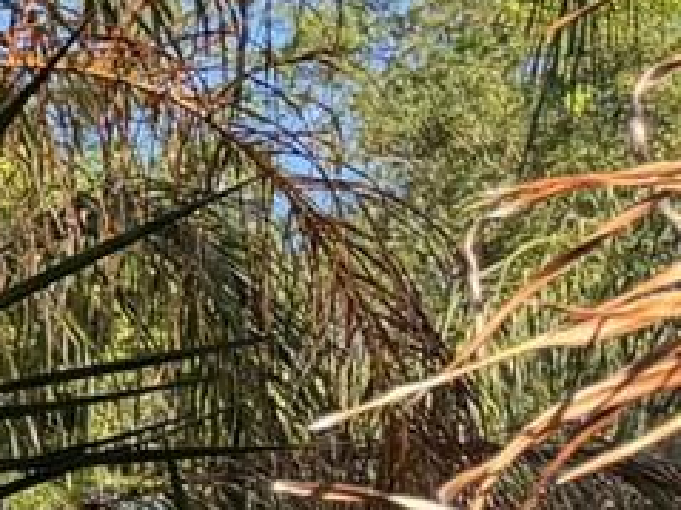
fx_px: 3166
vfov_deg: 9.0
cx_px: -1231
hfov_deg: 9.9
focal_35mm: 161
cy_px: 778
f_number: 1.78
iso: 100
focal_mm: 6.76
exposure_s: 1/1292
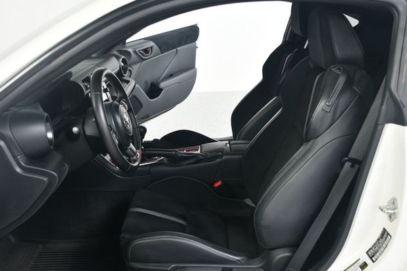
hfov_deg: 51.9
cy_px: 141
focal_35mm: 37
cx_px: 196
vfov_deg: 35.9
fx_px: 418
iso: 100
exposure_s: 1/160
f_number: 5
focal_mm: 23
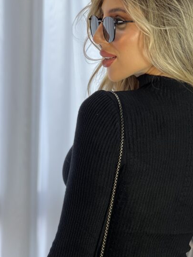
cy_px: 142
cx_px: 148
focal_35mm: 133
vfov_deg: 14.8
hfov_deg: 11.1
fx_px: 989
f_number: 2.8
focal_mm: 9
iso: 125
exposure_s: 1/120
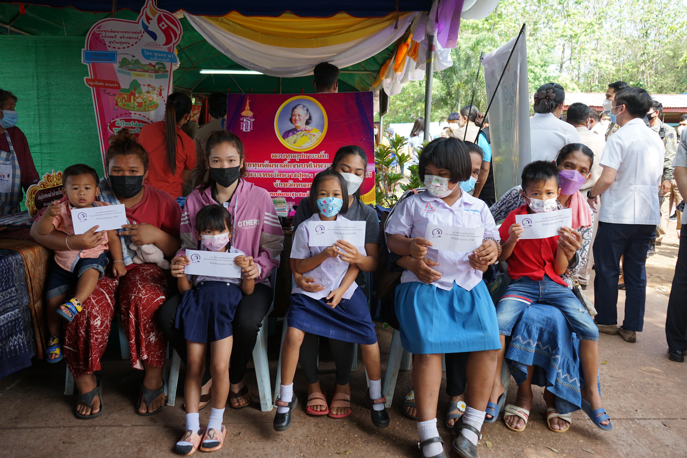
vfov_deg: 46.4
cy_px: 229
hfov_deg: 65.5
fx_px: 534
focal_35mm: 28
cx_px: 344
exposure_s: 1/80
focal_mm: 28
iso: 100
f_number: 5
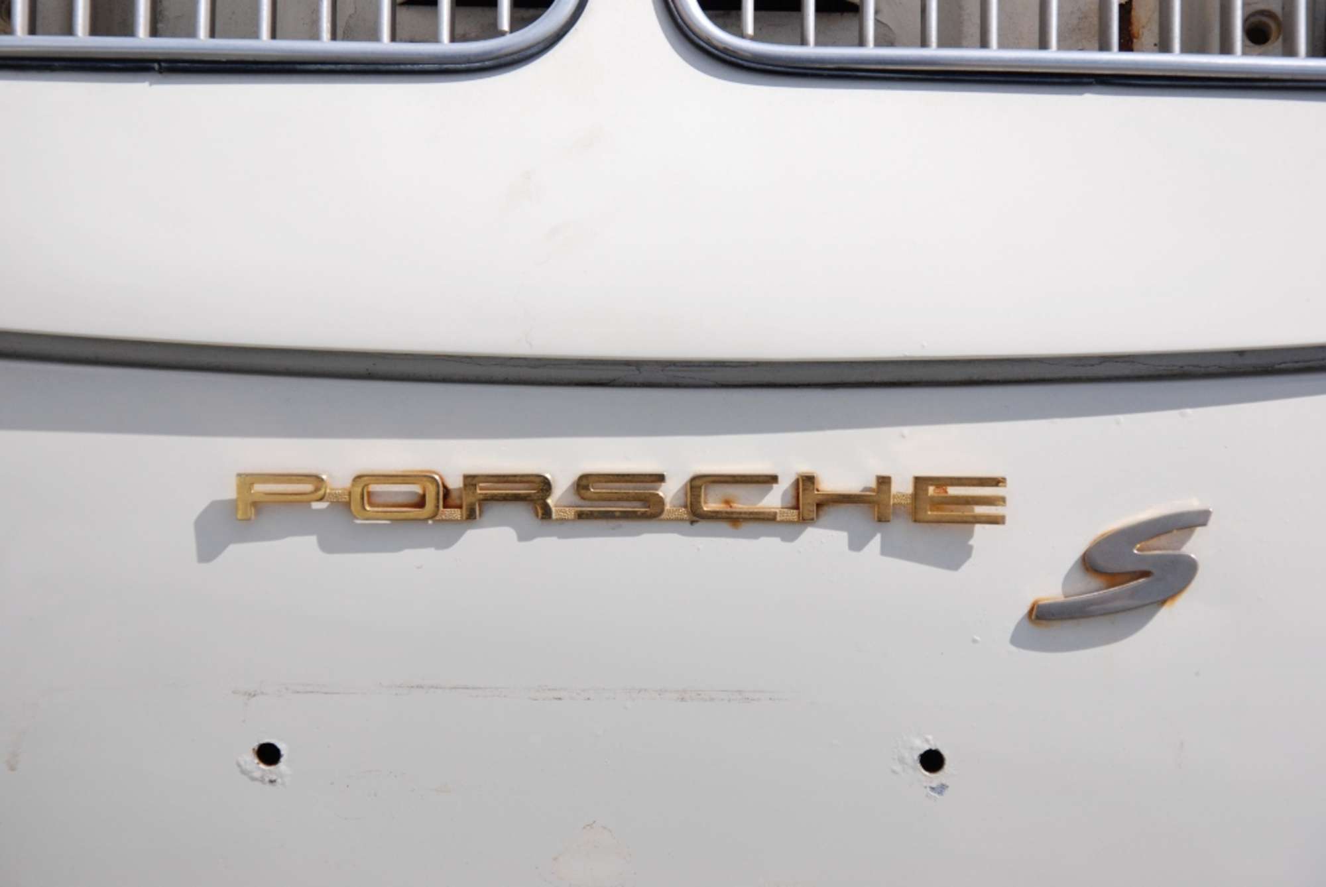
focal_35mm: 112
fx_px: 4148
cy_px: 444
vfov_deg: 12.2
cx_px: 663
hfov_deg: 18.2
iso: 400
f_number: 9
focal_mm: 75
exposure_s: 1/1250
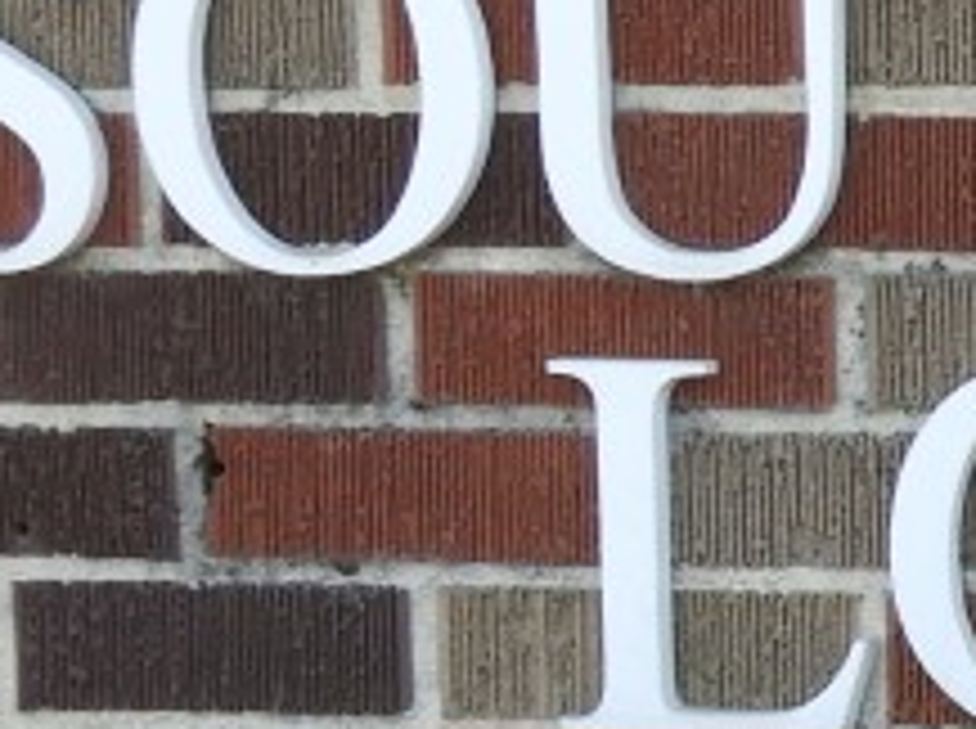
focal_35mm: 266
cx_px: 2127
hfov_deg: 7.1
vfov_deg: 5.6
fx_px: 7487
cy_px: 688
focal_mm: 7.2
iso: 100
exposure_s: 1/125
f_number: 3.8
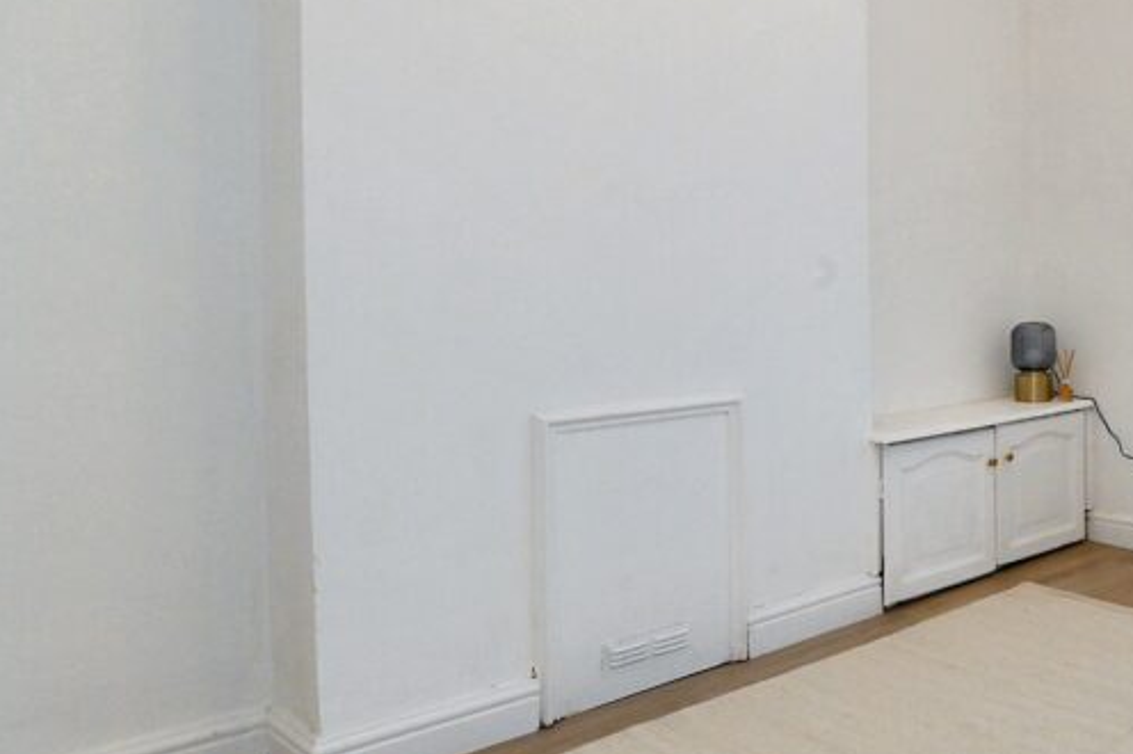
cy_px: 287
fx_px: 1038
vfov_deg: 39.7
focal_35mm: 33
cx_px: 1112
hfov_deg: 48.1
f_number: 10
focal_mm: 16
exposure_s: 1/125
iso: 2000
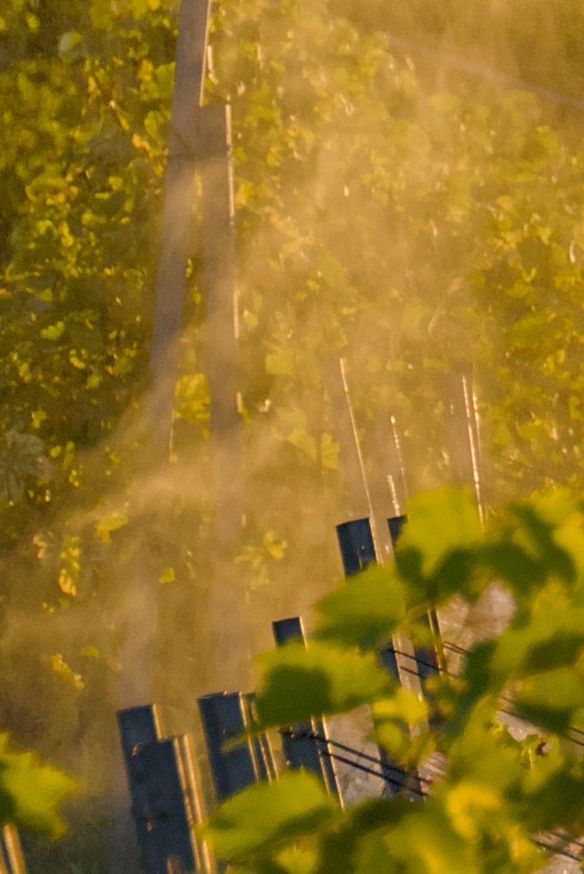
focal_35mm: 860
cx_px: 1153
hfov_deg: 1.6
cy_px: -405
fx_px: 20884
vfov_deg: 2.4
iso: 500
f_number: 5.6
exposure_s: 1/640
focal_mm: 100
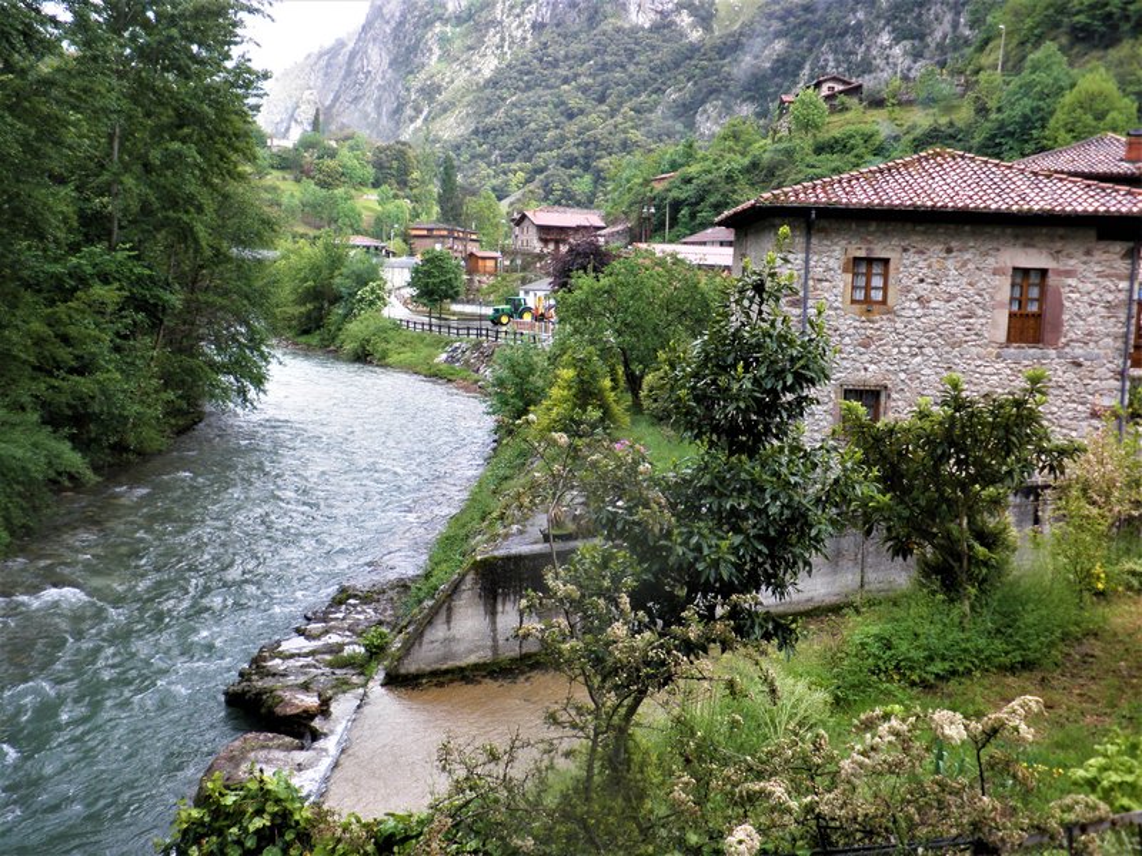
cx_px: 571
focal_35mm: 36
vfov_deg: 39.7
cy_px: 428
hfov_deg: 51.4
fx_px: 1188
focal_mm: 6.3
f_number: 3.5
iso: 64
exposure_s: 1/125
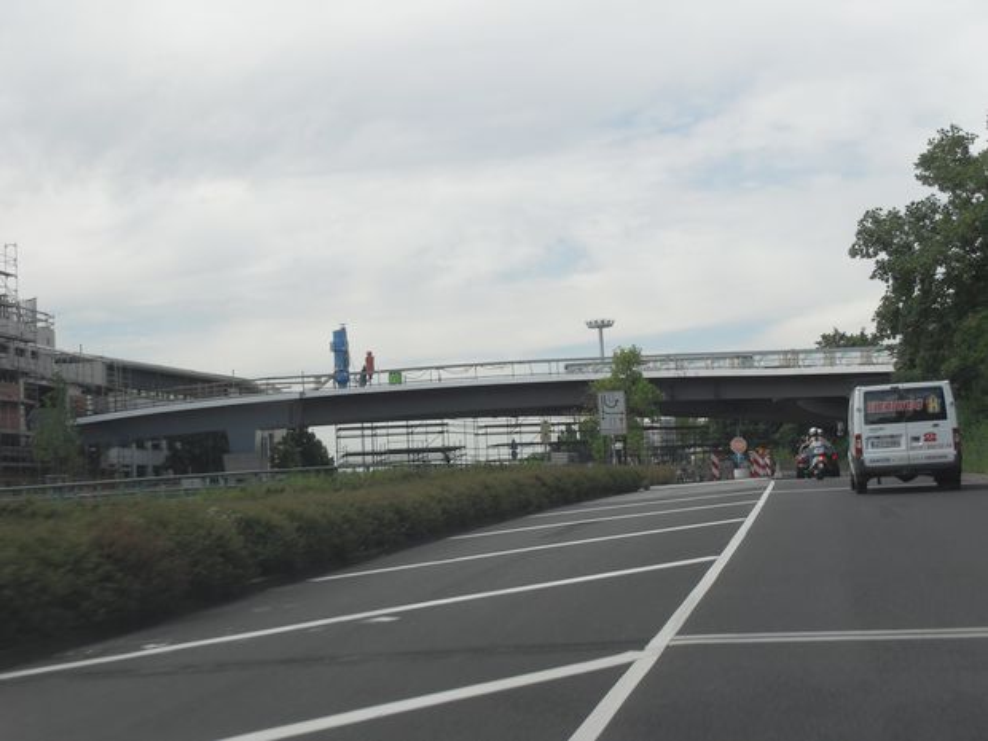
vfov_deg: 26.6
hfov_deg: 34.9
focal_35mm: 55
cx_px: 494
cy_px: 370
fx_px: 1570
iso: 80
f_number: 10.2
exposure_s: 1/125
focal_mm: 11.8
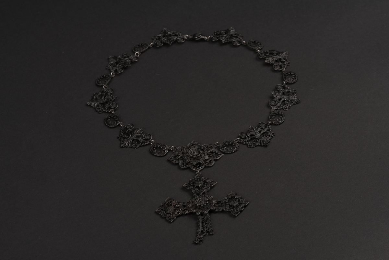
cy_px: 130
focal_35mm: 105
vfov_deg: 13.1
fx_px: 1135
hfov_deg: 19.4
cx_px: 194
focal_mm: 105
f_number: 20
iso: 200
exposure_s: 1/160
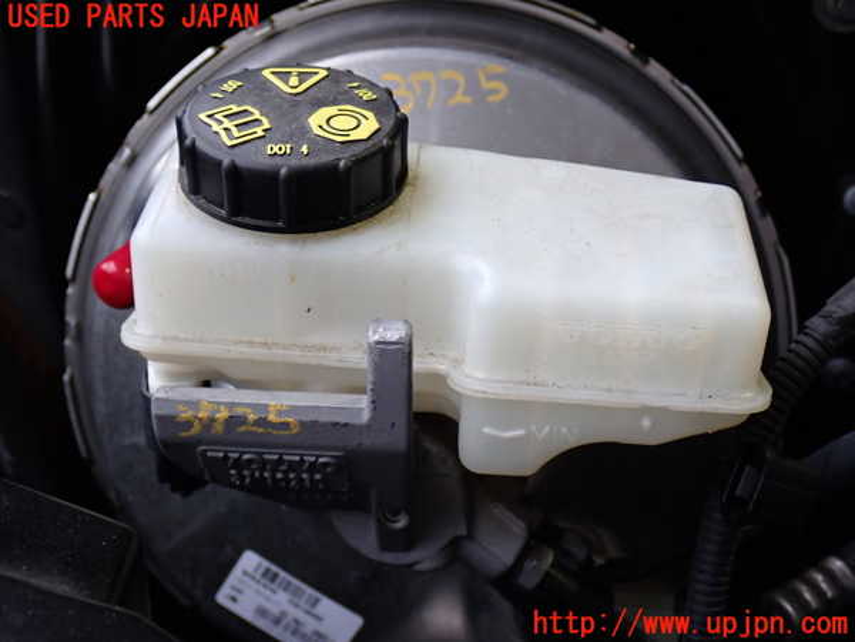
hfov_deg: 38.2
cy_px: 321
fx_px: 1235
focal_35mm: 50
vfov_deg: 29.1
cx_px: 428
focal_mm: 9.01
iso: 250
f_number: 3.2
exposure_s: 1/50
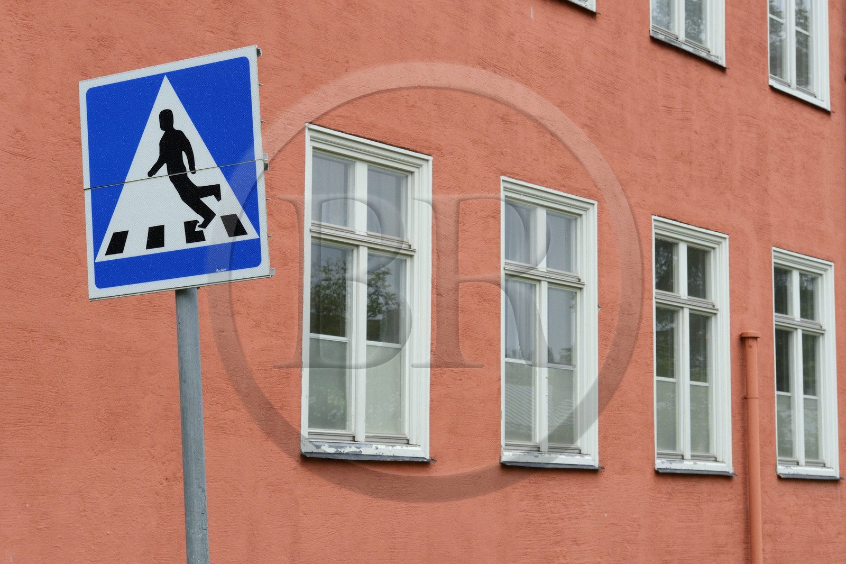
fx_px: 1645
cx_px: 423
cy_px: 282
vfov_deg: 19.4
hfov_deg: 28.8
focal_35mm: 70
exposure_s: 1/160
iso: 800
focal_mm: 70
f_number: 14
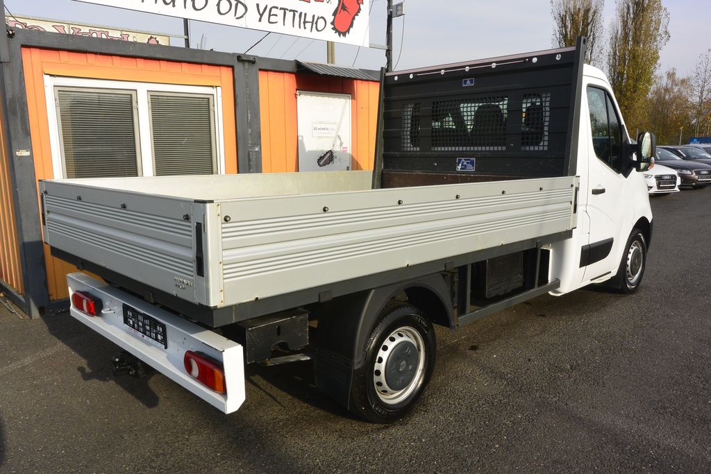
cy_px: 237
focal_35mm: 27
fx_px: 533
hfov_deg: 67.4
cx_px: 356
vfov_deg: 47.9
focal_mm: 10
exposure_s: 1/250
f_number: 9
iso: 160
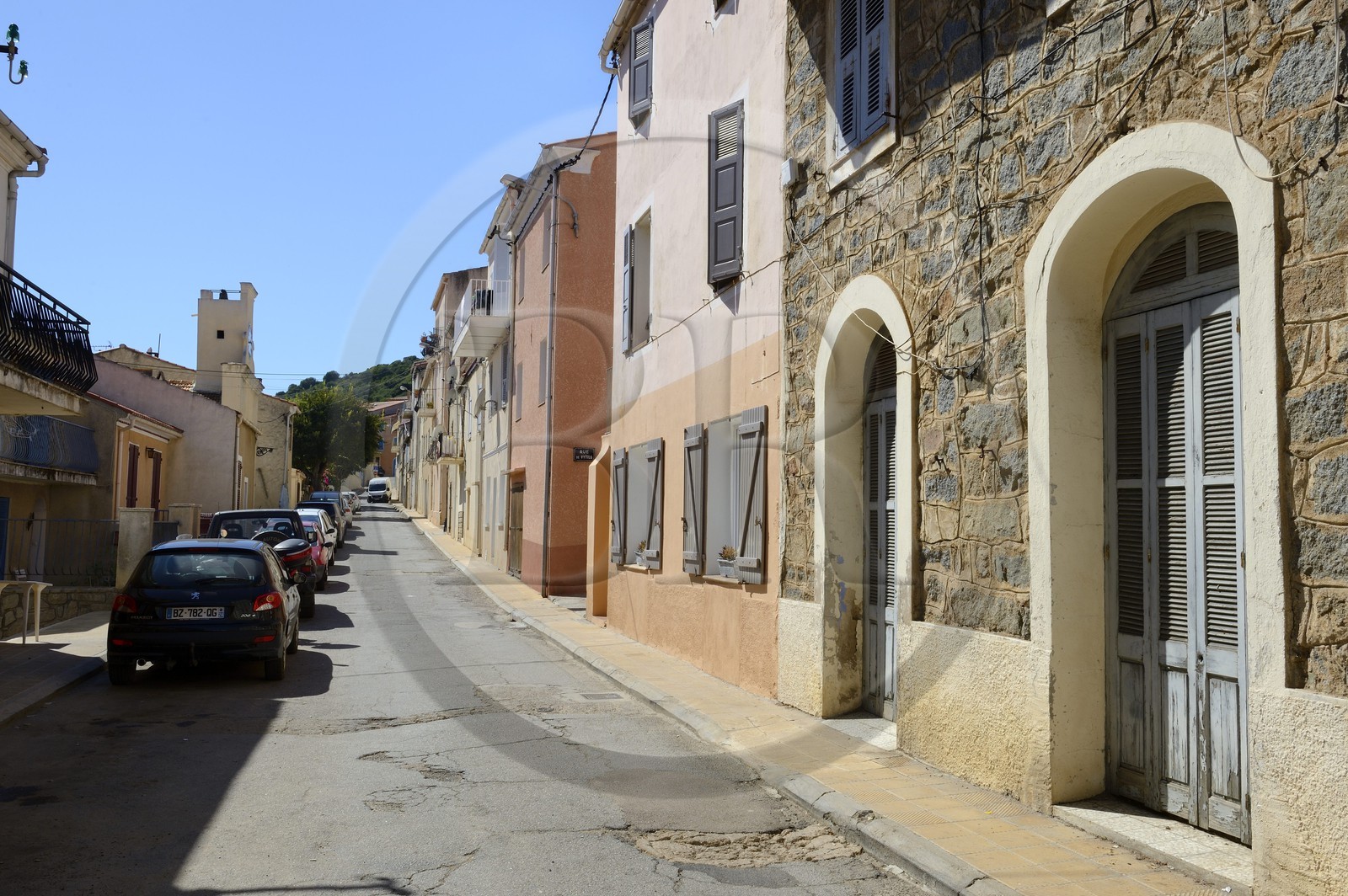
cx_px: 674
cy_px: 448
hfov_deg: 58.8
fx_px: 1197
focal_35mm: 32
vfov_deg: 41.0
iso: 200
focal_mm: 32
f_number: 14
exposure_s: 1/200
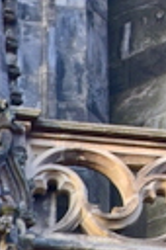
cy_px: -334
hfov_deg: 1.4
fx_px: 6825
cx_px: 465
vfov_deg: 2.1
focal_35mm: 984
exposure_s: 1/80
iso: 400
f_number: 8
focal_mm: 105
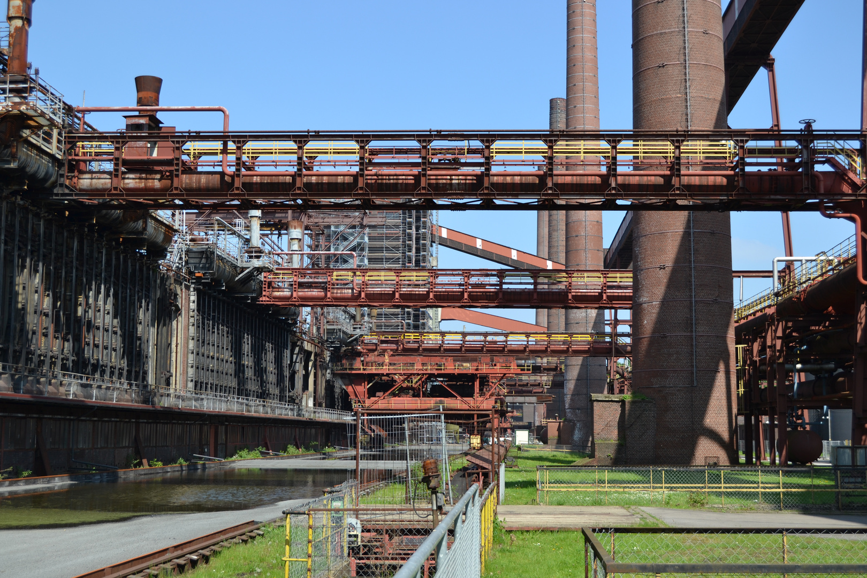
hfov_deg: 41.1
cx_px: 434
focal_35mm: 48
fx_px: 1156
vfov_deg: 28.1
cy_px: 289
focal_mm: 32
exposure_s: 1/250
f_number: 5.6
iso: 100
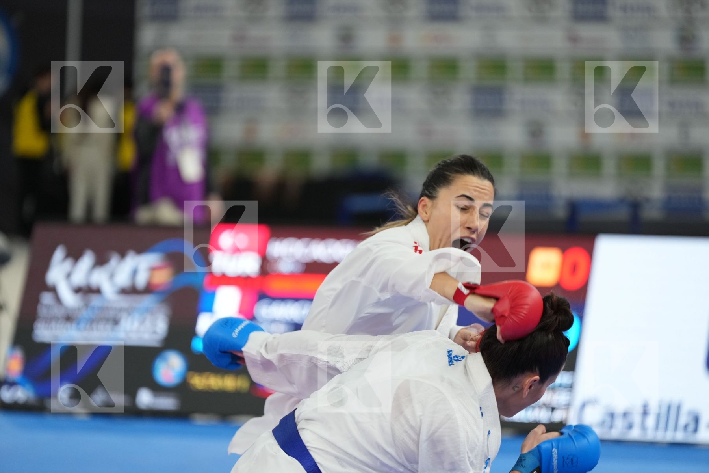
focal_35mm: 194
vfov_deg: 7.1
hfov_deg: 10.6
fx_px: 3820
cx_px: 354
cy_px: 236
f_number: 2.8
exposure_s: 1/800
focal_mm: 194
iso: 2000
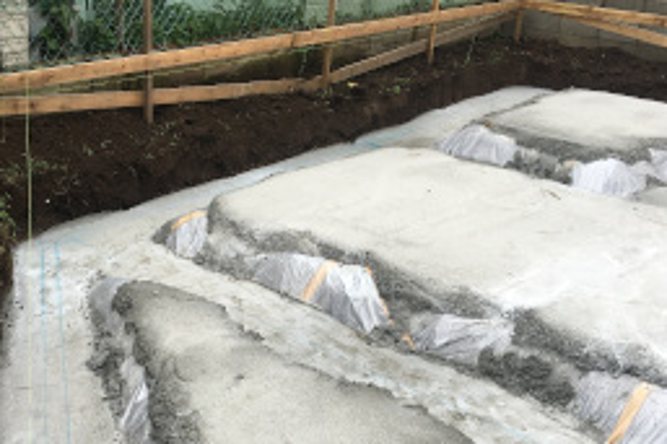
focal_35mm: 47
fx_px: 870
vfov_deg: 28.4
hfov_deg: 41.9
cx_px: 296
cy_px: 299
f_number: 2.2
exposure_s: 1/668
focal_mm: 4.15
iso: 25
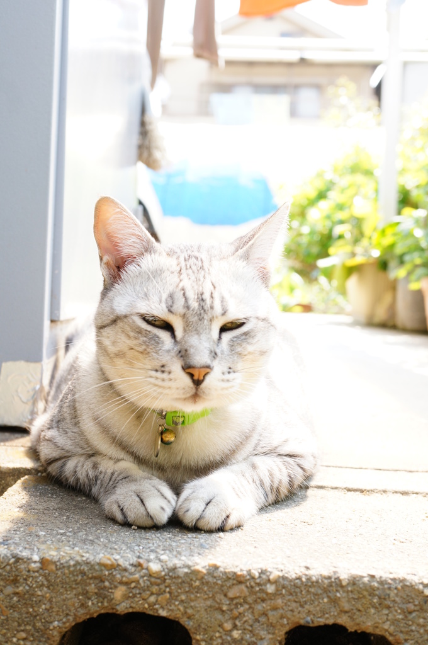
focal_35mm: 45
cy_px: 322
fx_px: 805
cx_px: 214
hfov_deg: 29.8
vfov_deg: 43.7
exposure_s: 1/125
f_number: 5.6
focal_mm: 30
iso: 400
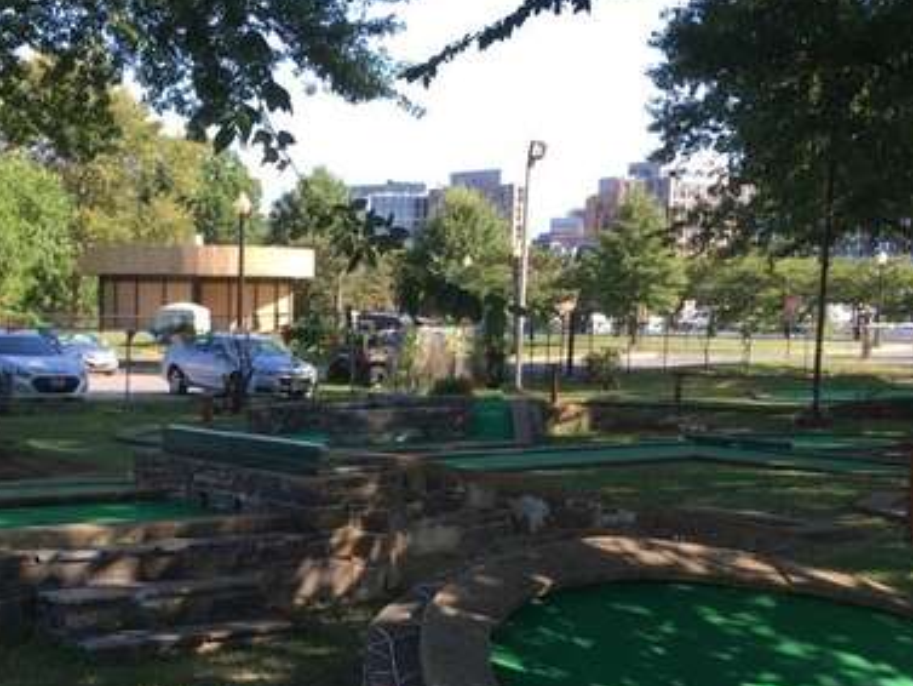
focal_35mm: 59
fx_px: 1557
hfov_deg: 32.4
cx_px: 291
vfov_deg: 24.4
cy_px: 567
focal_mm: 4.15
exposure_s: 1/304
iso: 25
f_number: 2.2
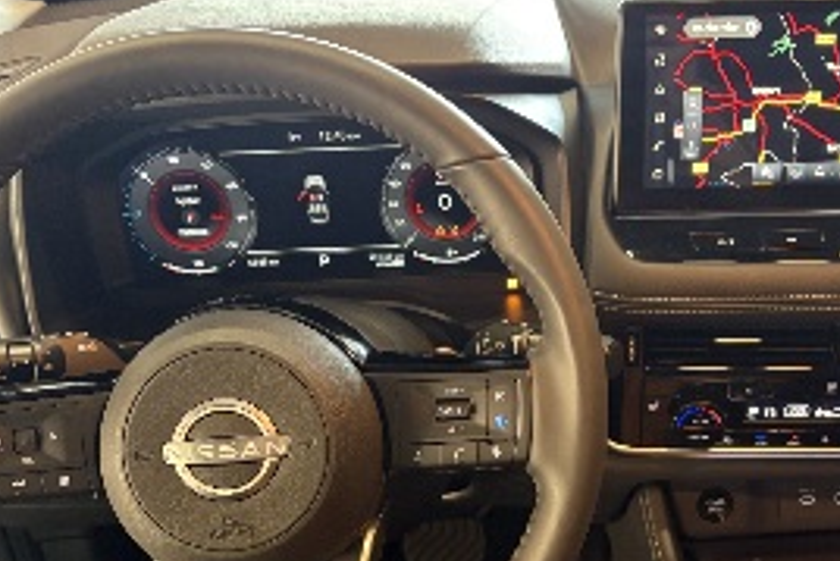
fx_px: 980
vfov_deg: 31.7
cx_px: 545
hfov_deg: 45.8
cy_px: 370
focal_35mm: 42
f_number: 1.6
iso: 500
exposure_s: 1/25
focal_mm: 5.96
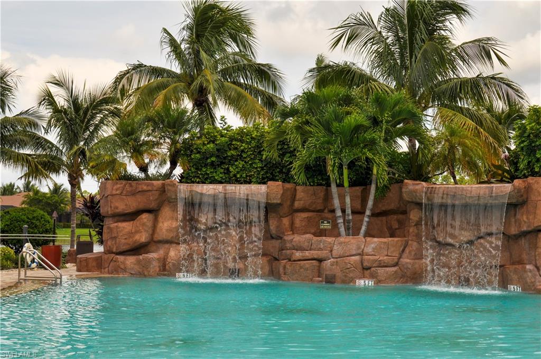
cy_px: 180
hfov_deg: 37.9
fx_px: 788
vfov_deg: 25.7
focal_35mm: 52
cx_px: 270
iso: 200
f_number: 8
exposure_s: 1/640
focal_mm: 35
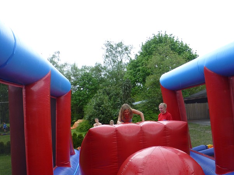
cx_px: 156
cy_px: 99
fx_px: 216
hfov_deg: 55.6
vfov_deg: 44.1
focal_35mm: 32
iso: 100
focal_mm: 4.3
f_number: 4
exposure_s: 1/125
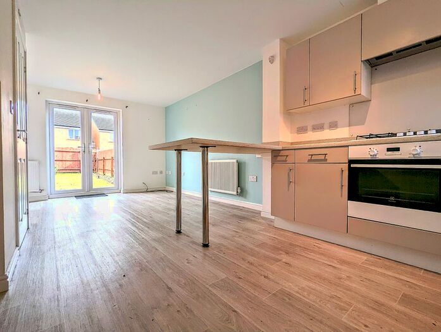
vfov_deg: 78.3
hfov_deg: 94.4
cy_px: 166
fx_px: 204
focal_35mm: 16
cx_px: 220
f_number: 2.2
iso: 32
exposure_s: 1/100
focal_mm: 2.35
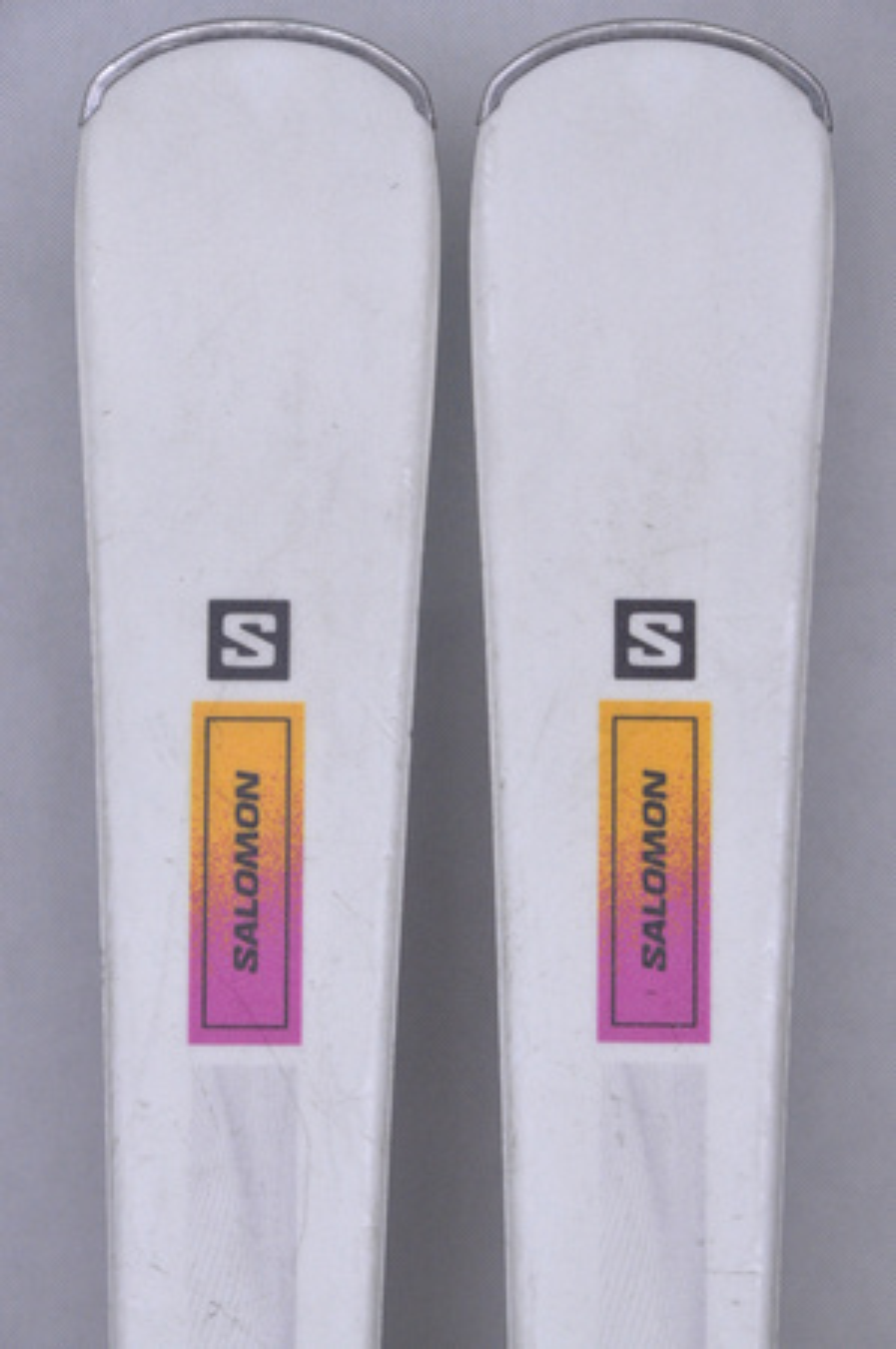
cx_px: 448
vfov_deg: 13.1
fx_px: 5893
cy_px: 674
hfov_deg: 8.7
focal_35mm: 158
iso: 3200
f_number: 9.5
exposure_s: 1/125
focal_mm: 105
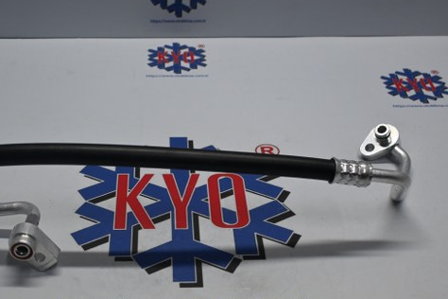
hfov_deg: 34.9
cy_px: 162
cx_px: 171
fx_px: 709
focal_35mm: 57
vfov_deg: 23.8
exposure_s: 1/125
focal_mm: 30
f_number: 4.8
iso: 500
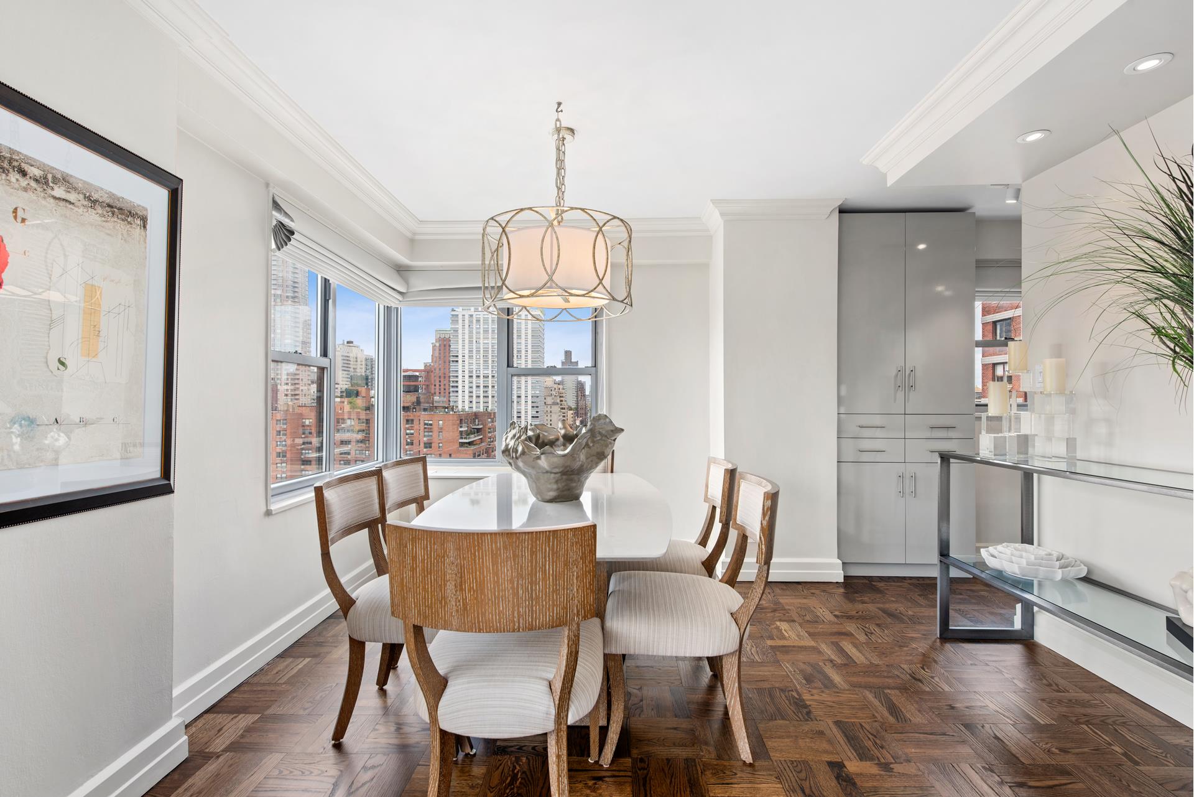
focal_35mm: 17
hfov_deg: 93.3
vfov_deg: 70.5
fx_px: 564
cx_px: 597
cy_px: 398
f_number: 8
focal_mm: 17
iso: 100
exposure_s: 1/8
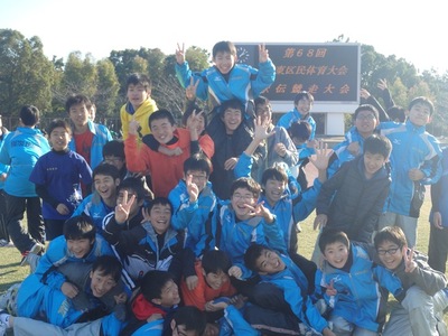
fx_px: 595
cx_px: 224
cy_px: 168
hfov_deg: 41.2
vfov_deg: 31.5
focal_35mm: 46
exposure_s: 1/200
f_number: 4.9
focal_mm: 8.3
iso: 125
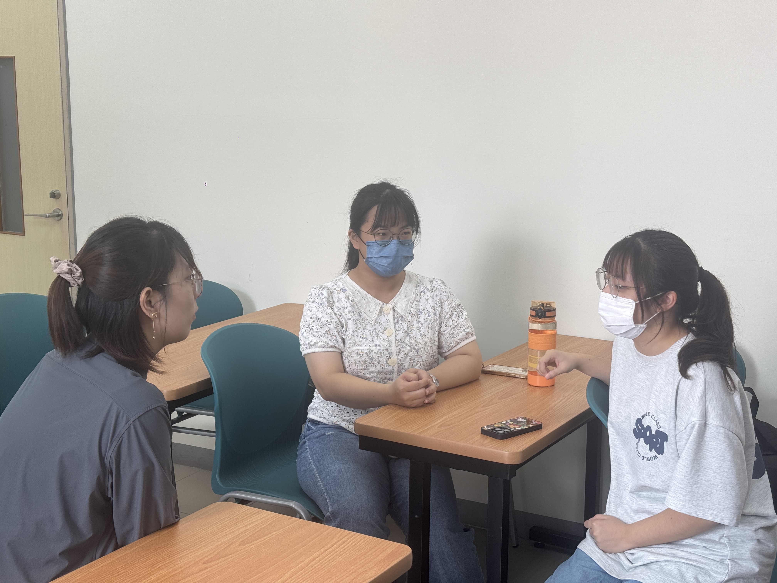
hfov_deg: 39.7
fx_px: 1077
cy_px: 292
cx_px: 388
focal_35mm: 48
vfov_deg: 30.3
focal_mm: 6.76
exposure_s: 1/151
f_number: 1.78
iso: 64
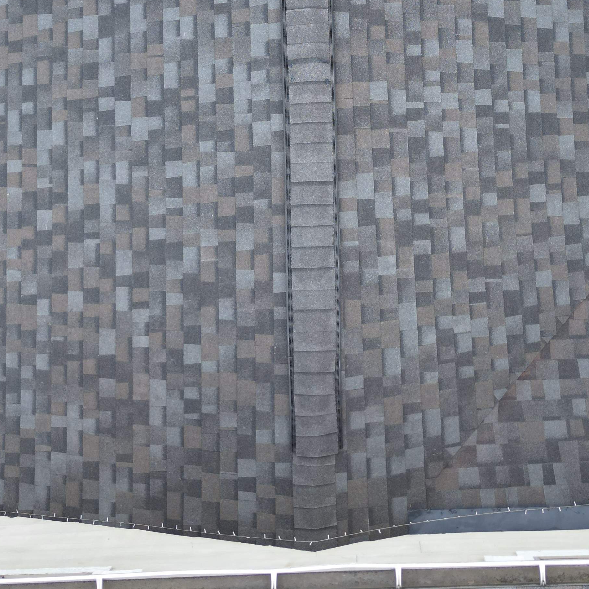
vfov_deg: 35.2
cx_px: 371
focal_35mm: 47
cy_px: 141
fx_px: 905
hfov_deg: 35.8
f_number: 1.7
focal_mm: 6.72
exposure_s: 1/80
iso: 100
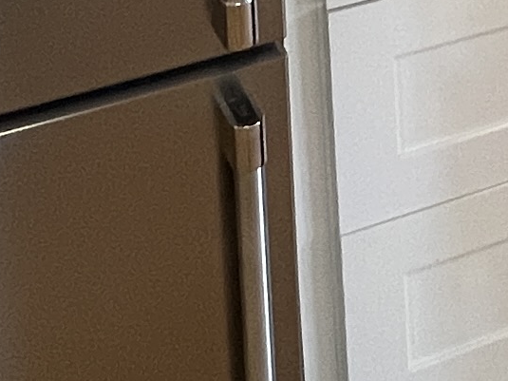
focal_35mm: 98
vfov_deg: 12.2
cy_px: -515
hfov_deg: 17.8
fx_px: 1438
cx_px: 781
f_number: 1.8
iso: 250
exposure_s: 1/60
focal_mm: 1.57
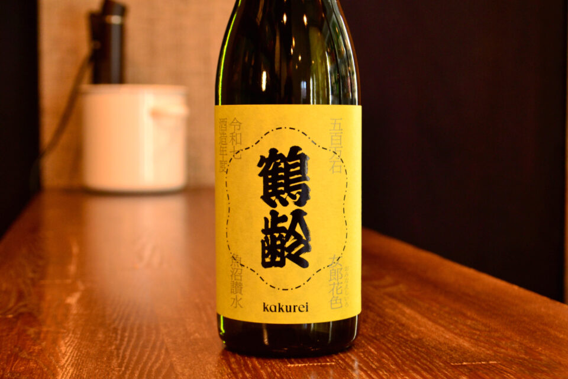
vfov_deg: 22.6
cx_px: 284
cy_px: 190
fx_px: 947
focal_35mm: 60
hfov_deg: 33.4
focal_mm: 40
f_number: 5.3
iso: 1000
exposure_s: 1/30
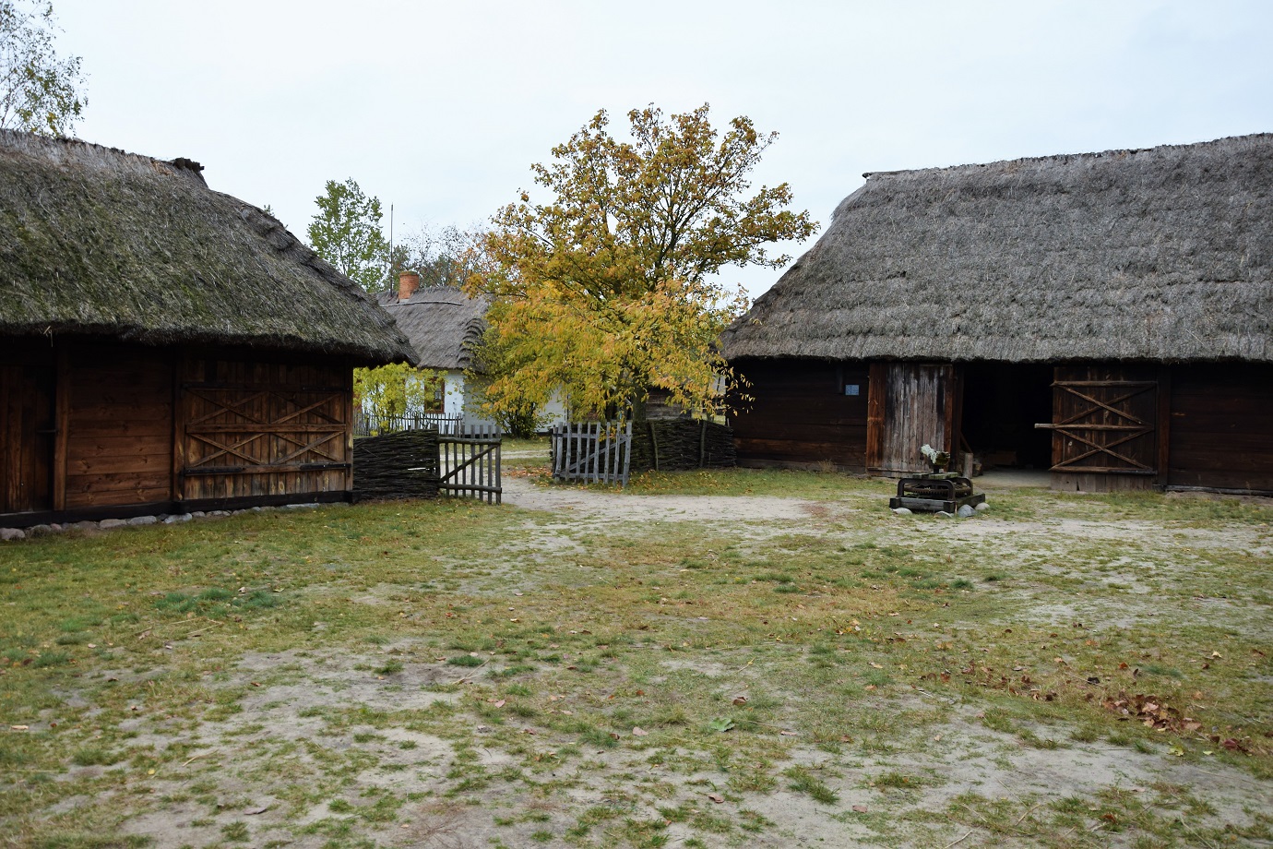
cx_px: 636
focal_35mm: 27
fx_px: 955
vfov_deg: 47.9
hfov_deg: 67.4
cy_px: 424
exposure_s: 1/125
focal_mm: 18
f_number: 5.6
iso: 400
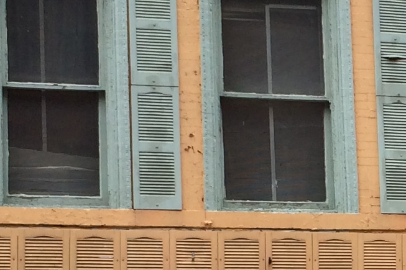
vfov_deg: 8.7
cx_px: 510
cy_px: 285
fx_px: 1759
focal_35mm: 156
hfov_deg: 12.8
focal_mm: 4.12
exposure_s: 1/456
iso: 32
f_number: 2.2
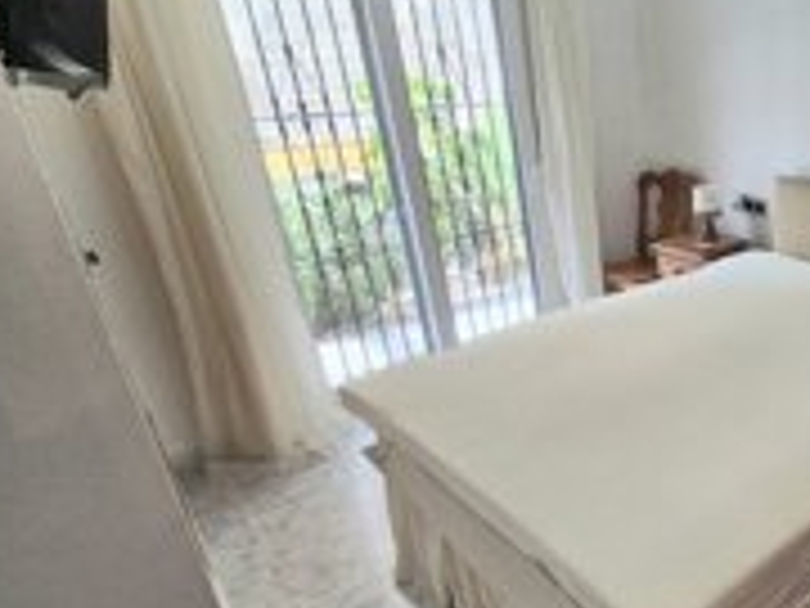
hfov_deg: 56.5
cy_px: 329
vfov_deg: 53.0
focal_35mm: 26
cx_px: 752
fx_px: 608
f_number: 2.2
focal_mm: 2.2
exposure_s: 1/50
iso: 64
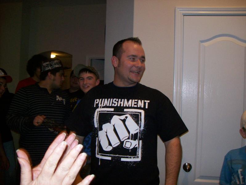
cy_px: 92
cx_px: 123
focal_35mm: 36
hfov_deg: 51.4
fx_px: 256
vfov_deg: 39.6
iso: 200
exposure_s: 1/64
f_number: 2.7
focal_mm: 6
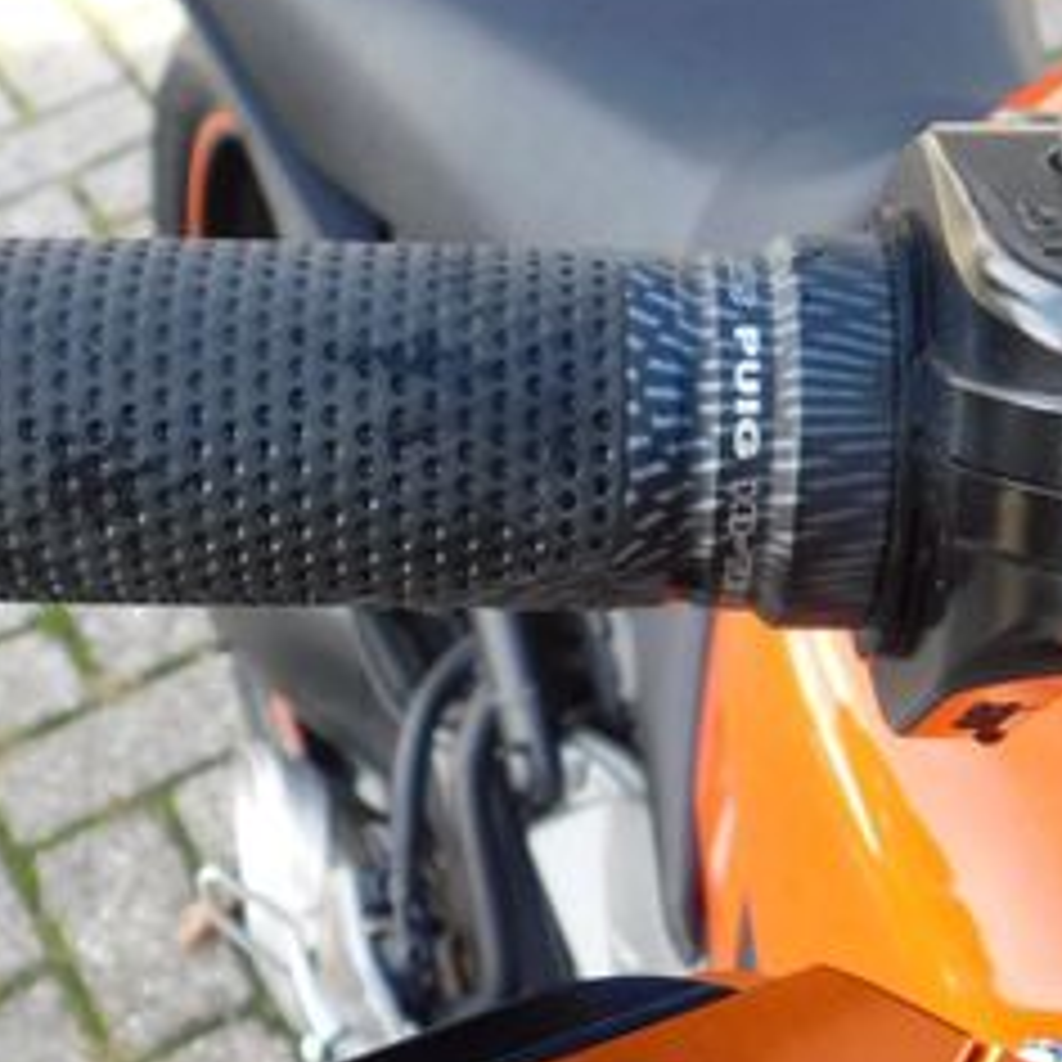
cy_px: 940
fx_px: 2499
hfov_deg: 24.0
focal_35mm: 72
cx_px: 540
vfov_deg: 23.4
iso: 125
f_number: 3.2
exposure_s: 1/125
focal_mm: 5.3
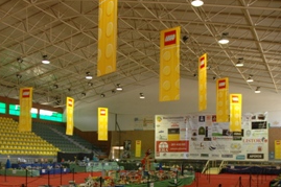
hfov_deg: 43.6
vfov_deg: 29.1
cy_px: 150
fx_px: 351
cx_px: 124
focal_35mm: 45
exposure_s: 1/20
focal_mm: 18
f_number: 3.5
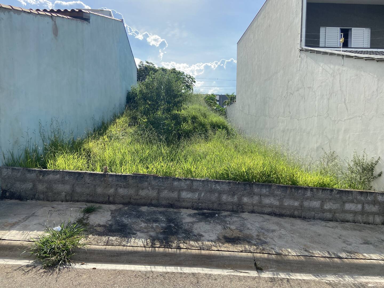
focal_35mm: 26
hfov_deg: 67.3
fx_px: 288
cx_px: 192
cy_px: 144
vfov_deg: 53.1
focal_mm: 4.25
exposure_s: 1/2688
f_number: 1.8
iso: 32
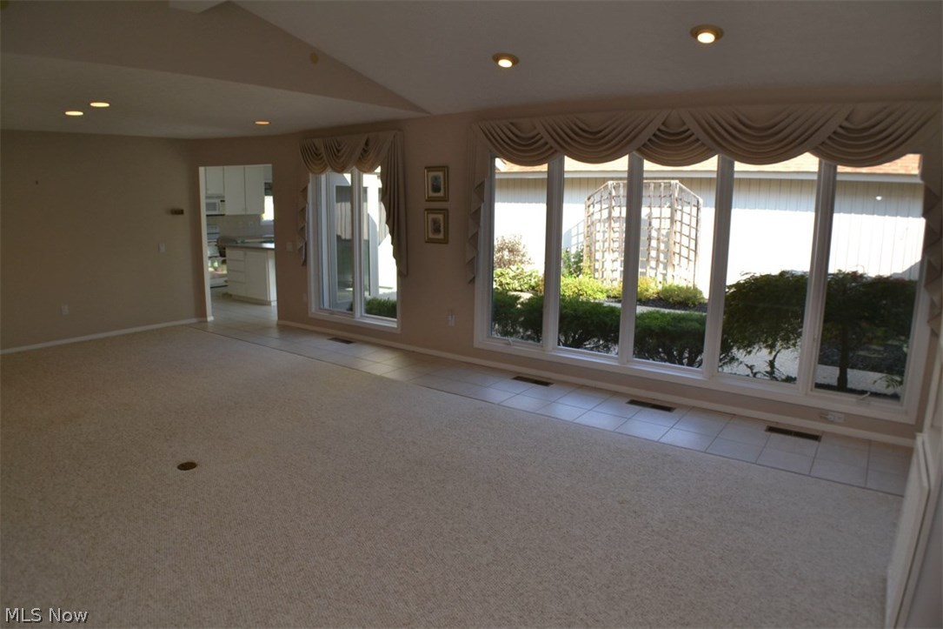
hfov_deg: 67.4
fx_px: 707
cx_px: 472
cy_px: 314
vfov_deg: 47.9
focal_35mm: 27
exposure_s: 1/125
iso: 250
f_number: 5.6
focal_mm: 18
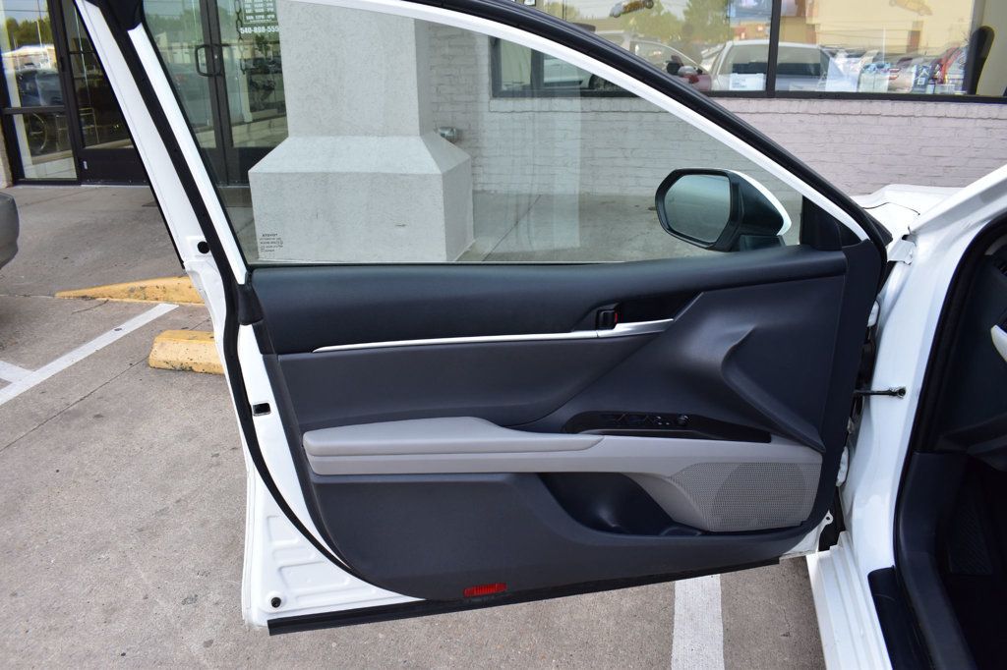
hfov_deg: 67.4
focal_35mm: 27
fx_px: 755
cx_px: 504
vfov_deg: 47.9
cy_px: 335
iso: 400
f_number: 8
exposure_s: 1/50
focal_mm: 18
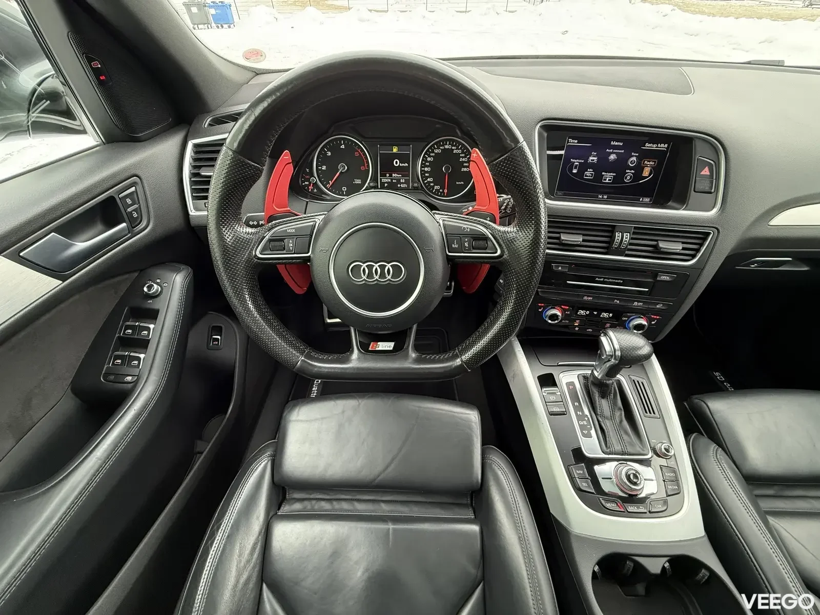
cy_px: 308
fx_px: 332
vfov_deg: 85.7
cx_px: 410
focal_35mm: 14
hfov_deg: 102.1
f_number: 2.2
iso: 320
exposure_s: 1/75
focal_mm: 2.22
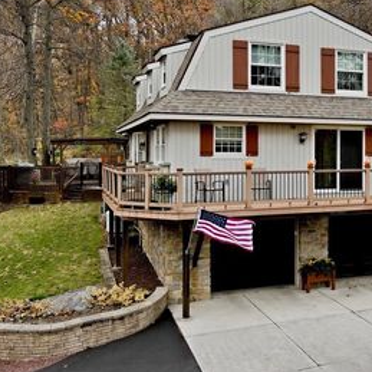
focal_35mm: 41
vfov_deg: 40.8
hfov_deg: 39.3
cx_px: 299
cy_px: 154
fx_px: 498
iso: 100
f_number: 2.8
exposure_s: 1/60
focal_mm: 4.5
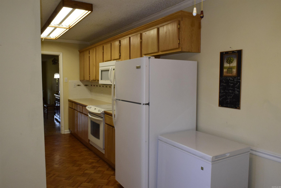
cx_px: 140
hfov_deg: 67.4
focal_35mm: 27
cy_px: 94
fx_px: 211
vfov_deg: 47.9
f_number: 16
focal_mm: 18
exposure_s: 1/60
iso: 2200
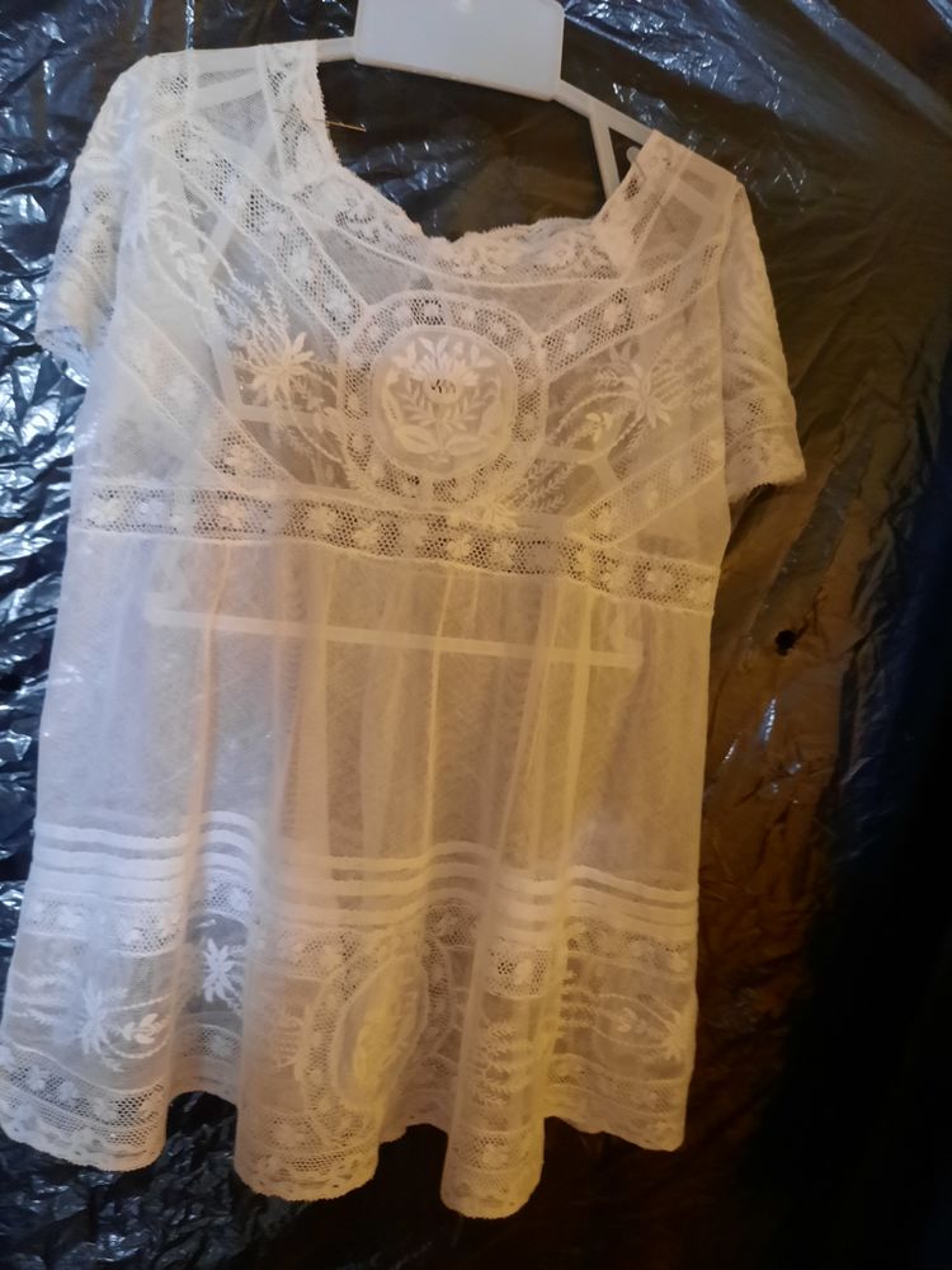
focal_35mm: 25
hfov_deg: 54.9
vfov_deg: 69.4
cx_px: 476
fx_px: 917
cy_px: 635
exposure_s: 1/25
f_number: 2
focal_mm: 4.6
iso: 500
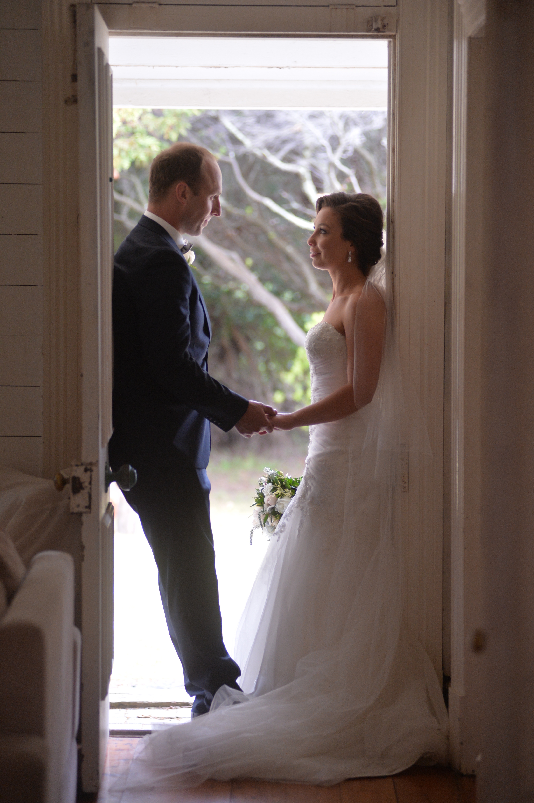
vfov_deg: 17.1
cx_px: 267
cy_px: 402
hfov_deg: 11.4
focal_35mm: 120
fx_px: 2673
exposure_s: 1/250
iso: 1600
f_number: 2.8
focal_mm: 120
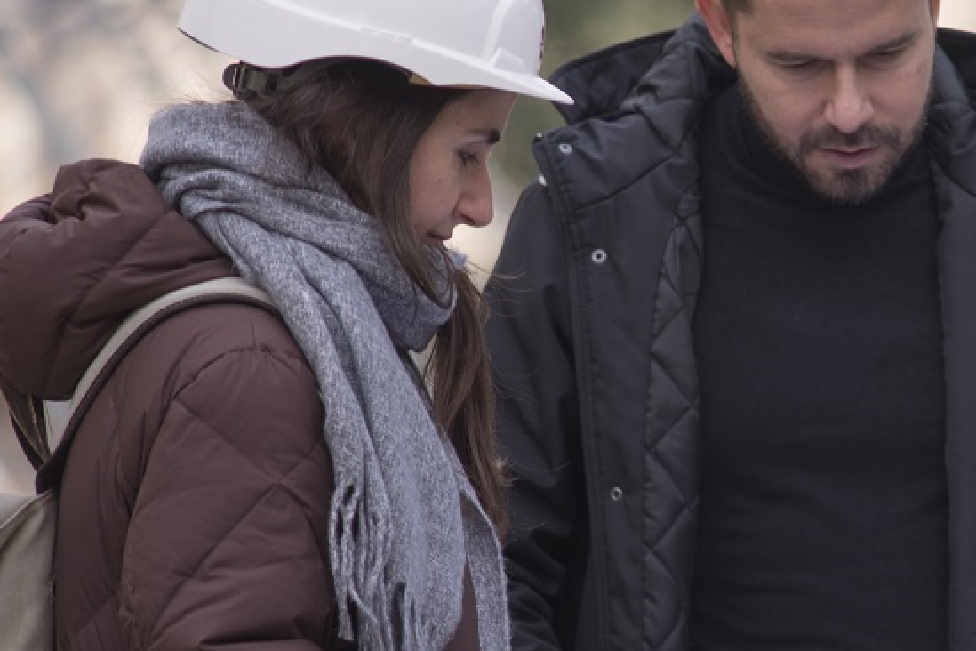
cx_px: 985
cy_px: 389
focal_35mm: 459
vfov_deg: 3.0
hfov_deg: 4.5
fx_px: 12443
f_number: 4.5
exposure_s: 1/640
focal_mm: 210
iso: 160
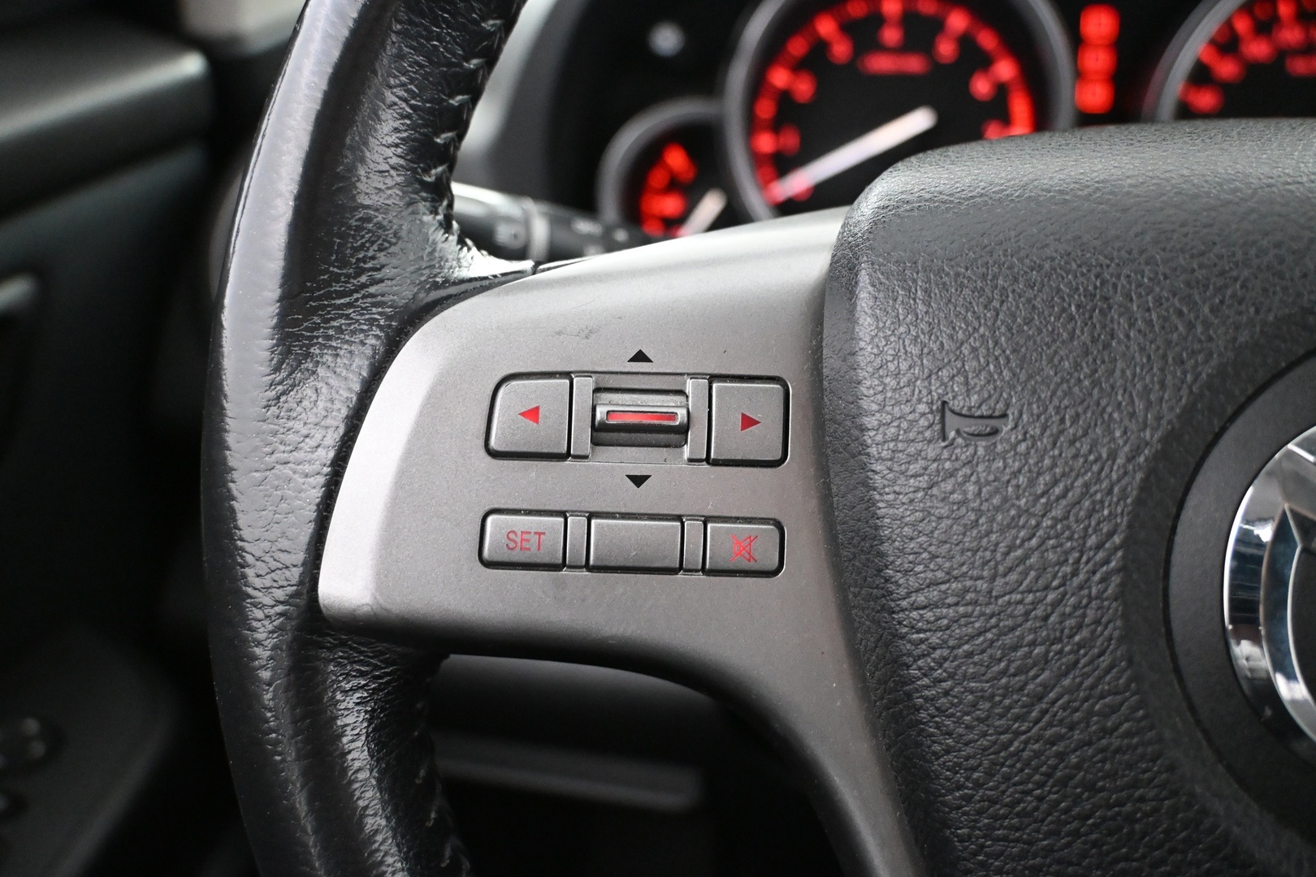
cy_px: 438
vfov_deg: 40.0
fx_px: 1206
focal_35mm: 33
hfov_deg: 57.2
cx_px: 658
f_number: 4
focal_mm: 22
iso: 5600
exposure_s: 1/40
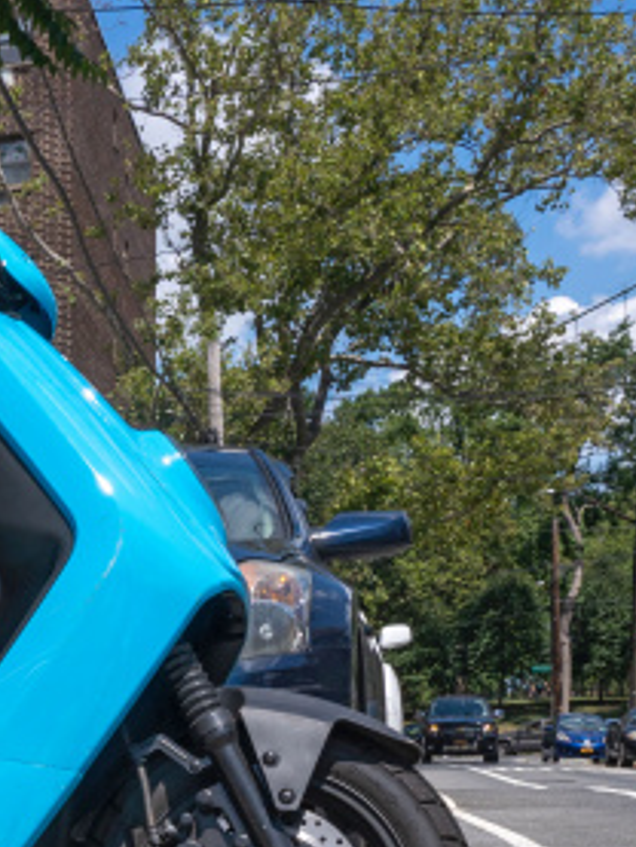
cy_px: 544
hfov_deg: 25.2
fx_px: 1224
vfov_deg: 37.9
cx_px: -187
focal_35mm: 50
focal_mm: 24
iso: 100
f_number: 16
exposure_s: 1/320
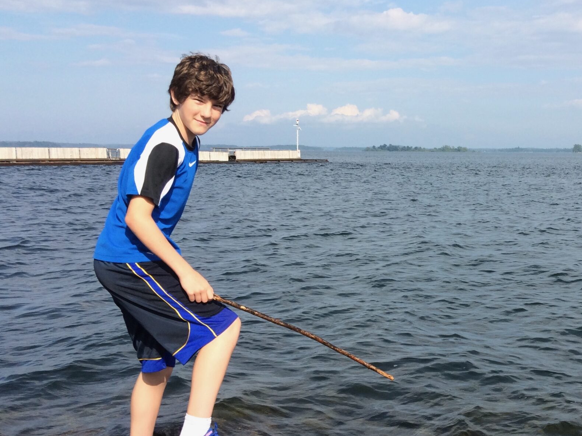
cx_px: 454
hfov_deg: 39.1
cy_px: 287
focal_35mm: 47
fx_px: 790
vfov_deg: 30.7
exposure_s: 1/1580
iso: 32
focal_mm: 4.15
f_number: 2.2
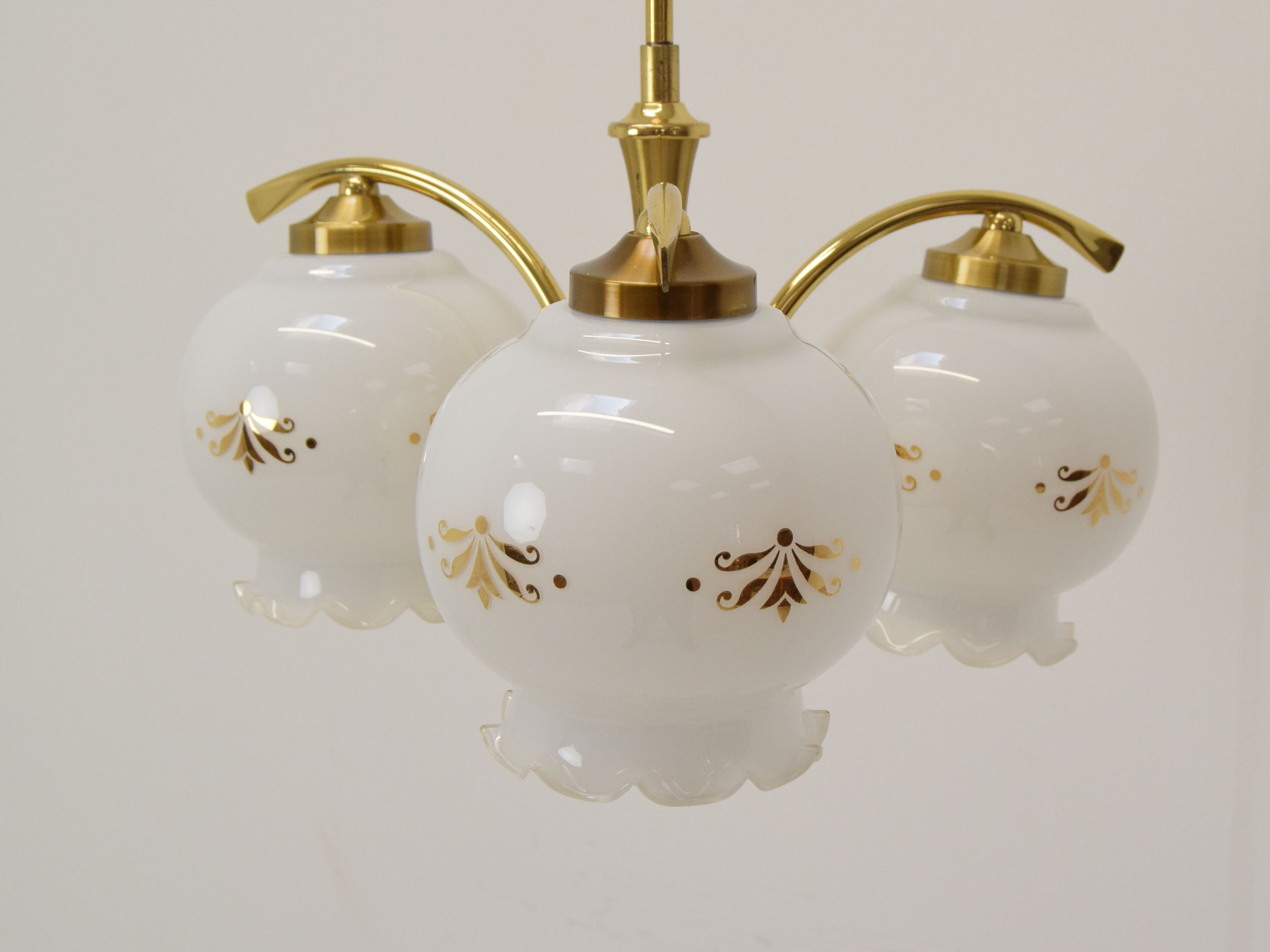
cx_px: 685
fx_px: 2185
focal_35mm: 60
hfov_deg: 32.4
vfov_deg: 24.6
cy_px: 453
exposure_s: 1/320
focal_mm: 35
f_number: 9
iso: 1600
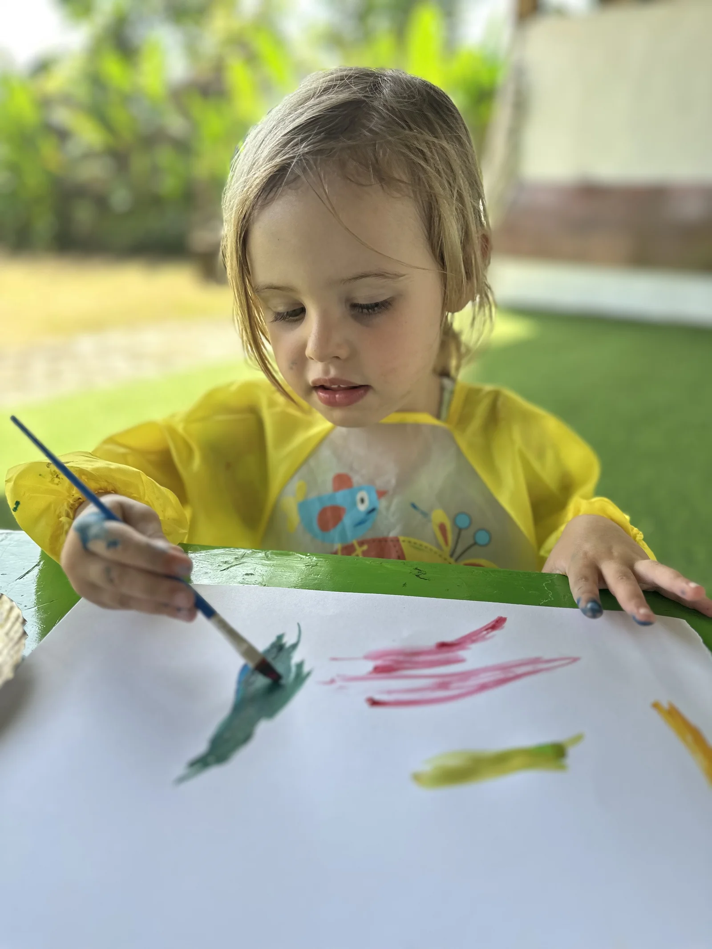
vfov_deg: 71.6
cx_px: 356
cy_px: 474
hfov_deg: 56.8
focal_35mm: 24
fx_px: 658
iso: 80
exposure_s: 1/496
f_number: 1.78
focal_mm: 6.86
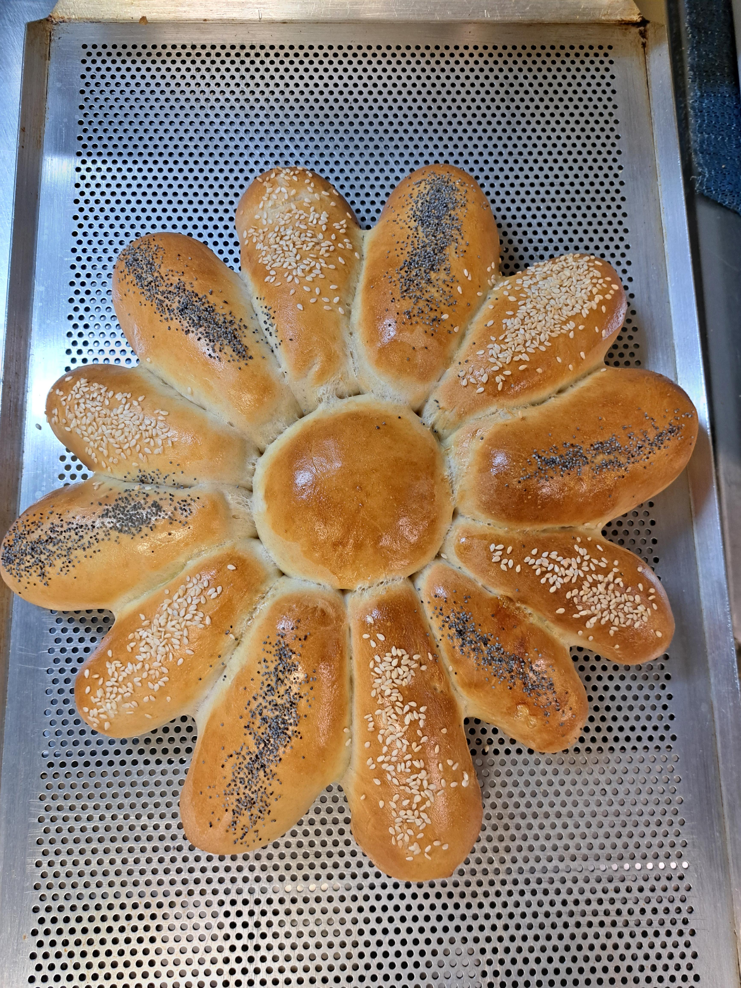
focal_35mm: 24
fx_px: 685
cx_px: 370
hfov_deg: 56.8
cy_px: 494
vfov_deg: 71.6
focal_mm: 5.23
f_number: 1.8
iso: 125
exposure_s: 1/50
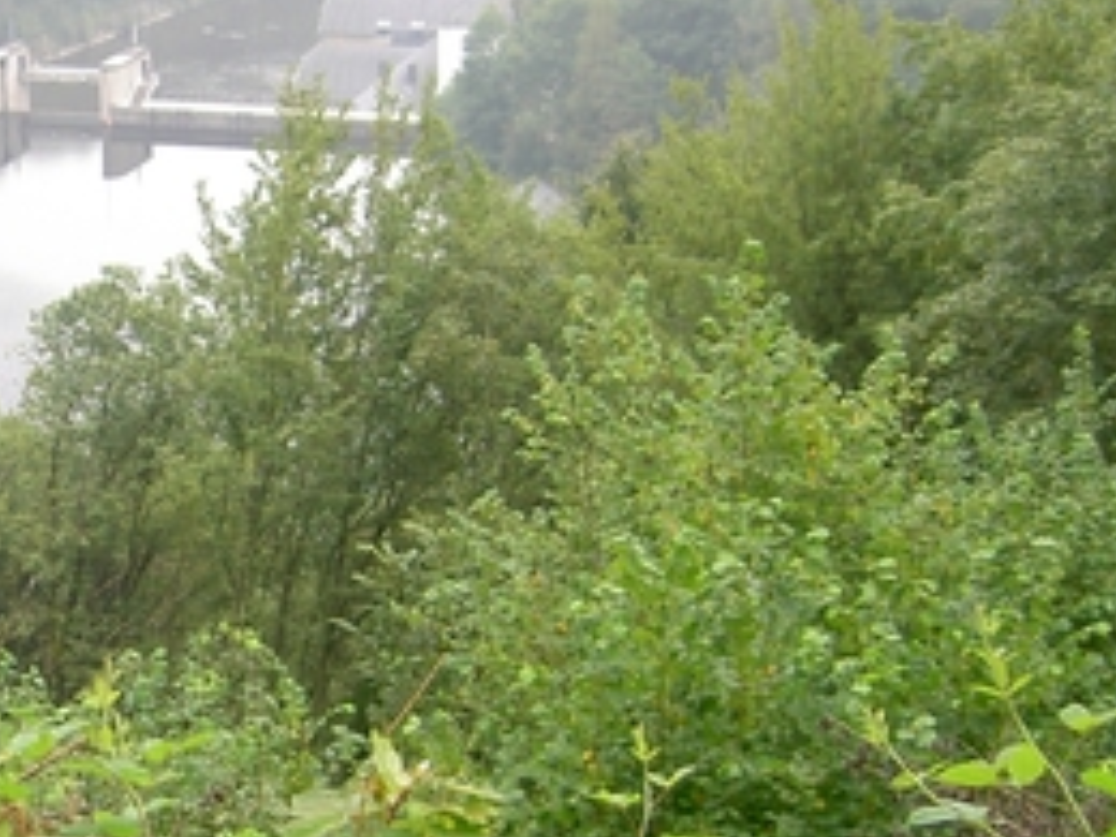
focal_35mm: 90
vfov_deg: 16.4
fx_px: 2902
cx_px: 17
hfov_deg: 21.1
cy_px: 592
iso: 100
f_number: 2.8
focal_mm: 8
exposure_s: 1/40
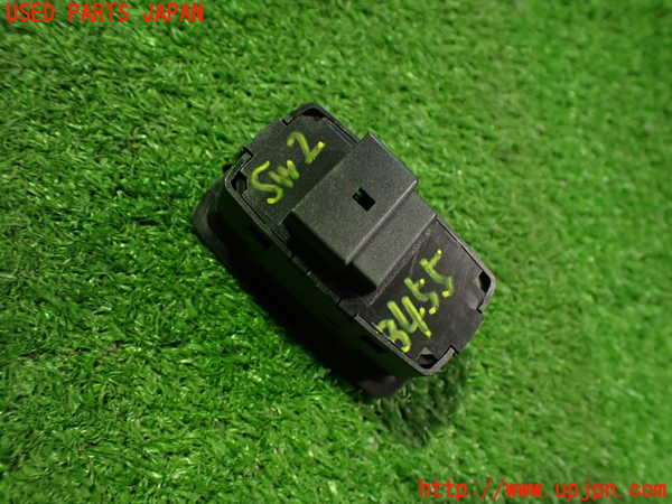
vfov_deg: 46.8
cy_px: 252
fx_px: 582
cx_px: 336
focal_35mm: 30
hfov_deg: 60.0
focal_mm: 5.4
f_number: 2.3
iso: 800
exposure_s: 1/40
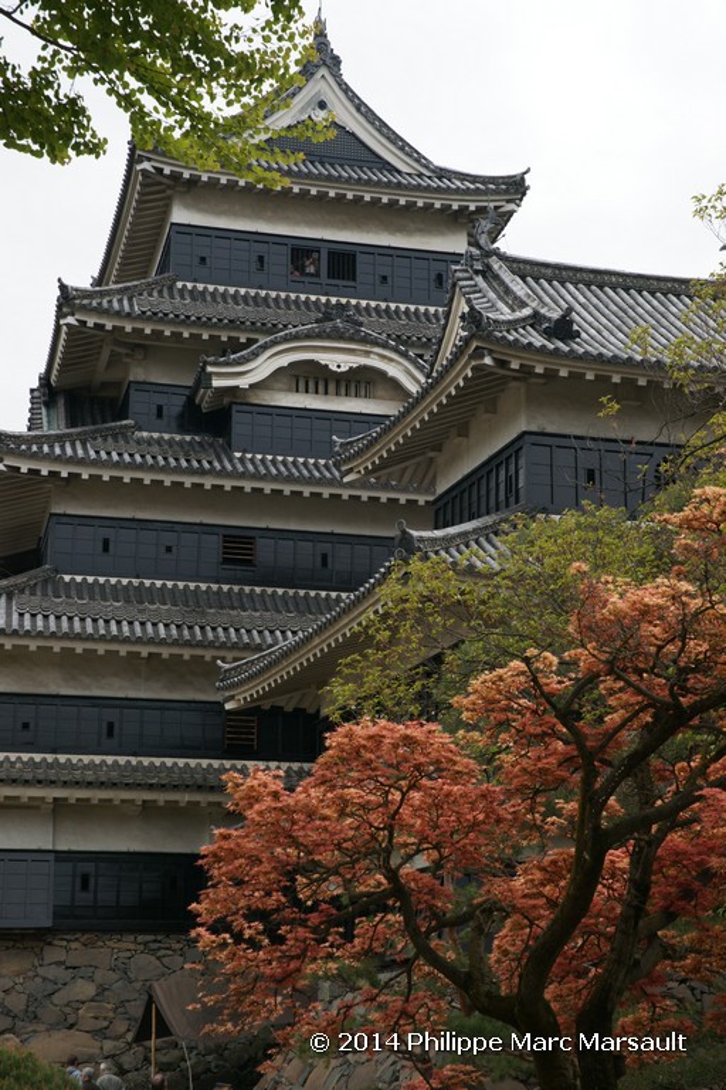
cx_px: 363
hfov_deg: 22.6
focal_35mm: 60
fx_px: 1815
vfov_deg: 33.4
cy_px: 545
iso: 400
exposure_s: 1/320
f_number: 11
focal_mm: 60
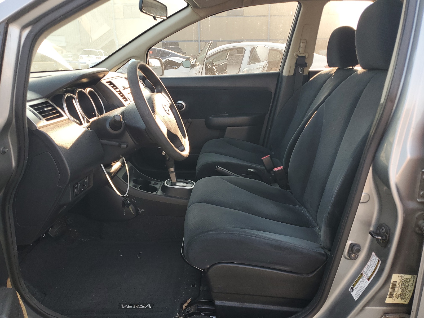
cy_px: 159
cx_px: 212
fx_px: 318
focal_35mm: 26
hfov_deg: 67.3
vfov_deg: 53.1
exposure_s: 1/200
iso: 50
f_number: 1.5
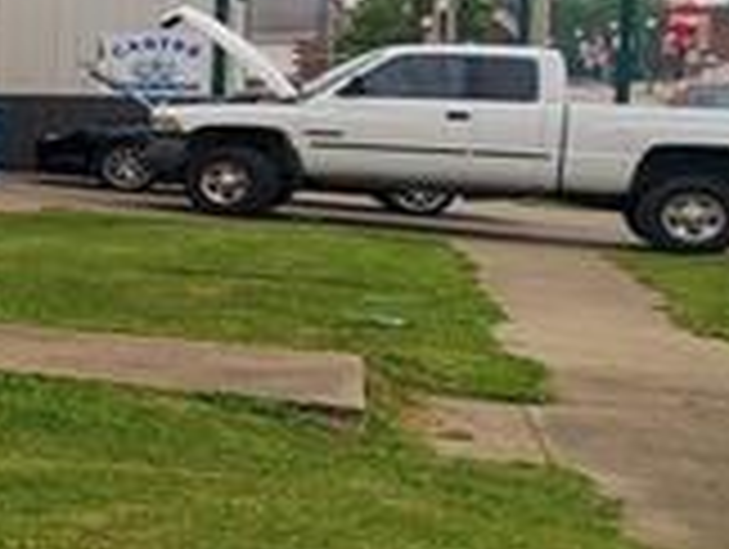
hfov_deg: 11.9
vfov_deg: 17.9
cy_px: 137
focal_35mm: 82
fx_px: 1729
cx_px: -1400
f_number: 2.2
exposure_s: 1/696
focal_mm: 1.8
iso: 50
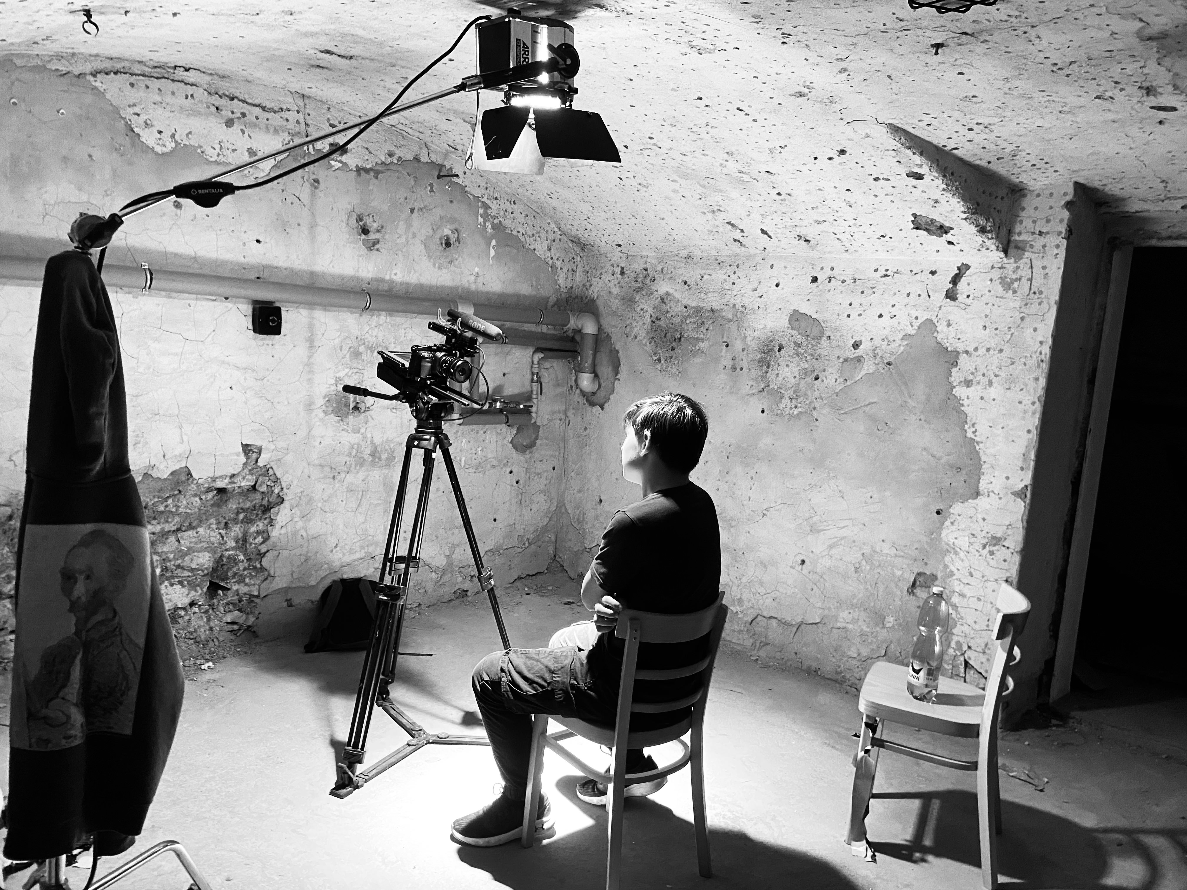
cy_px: 445
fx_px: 892
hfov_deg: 67.3
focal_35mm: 26
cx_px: 594
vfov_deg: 53.1
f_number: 1.8
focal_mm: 4.25
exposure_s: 1/50
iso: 320
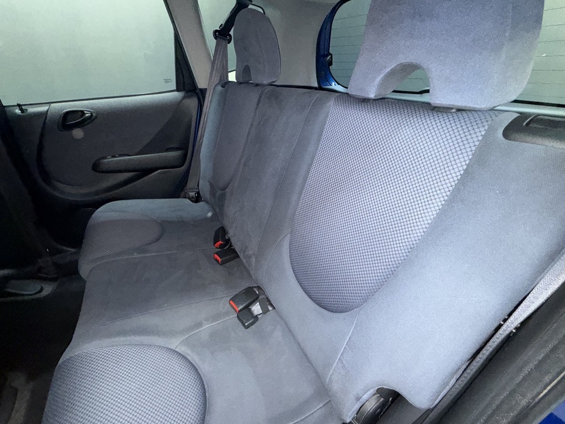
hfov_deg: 98.2
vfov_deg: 81.7
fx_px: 245
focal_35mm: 15
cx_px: 289
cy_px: 223
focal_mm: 2.22
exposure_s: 1/47
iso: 250
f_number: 2.2
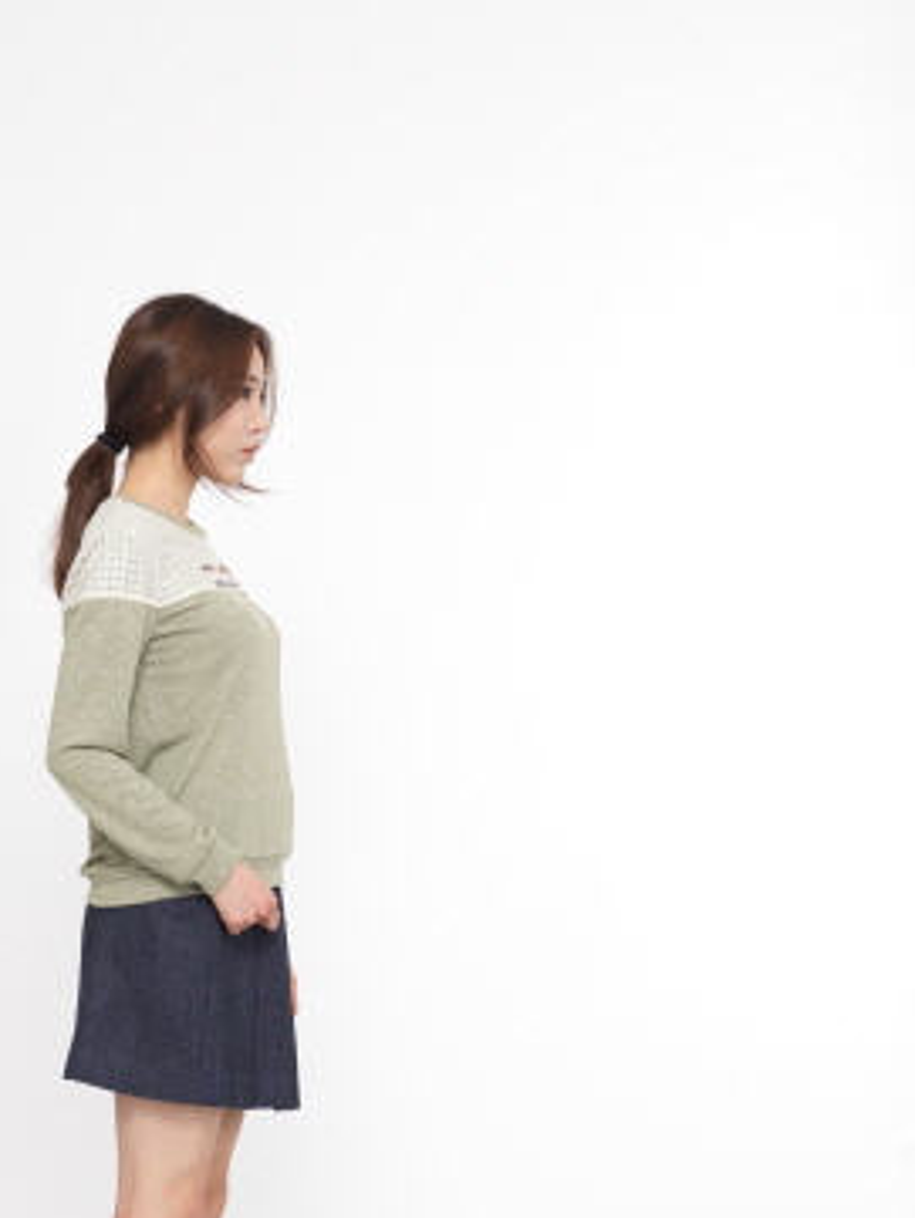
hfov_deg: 14.3
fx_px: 3628
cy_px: 678
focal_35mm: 103
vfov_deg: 19.1
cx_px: 165
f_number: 9
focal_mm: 80
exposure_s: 1/250
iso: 100
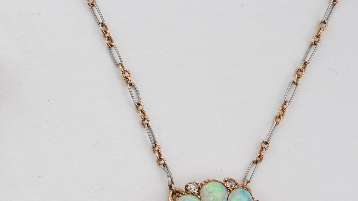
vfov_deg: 10.6
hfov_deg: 18.4
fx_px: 1063
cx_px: -34
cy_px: 253
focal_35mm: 112
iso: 500
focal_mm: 30
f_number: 18
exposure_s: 1/100
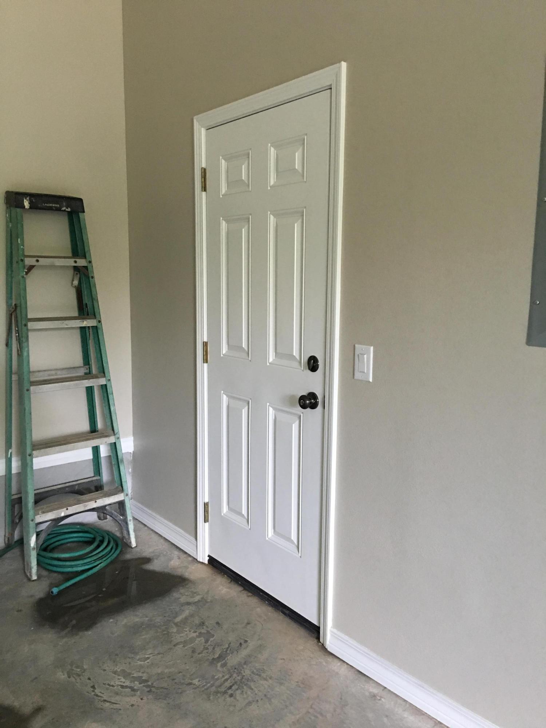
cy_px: 364
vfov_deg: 61.7
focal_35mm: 29
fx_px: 610
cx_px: 273
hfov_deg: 48.2
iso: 80
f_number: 2.2
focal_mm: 4.15
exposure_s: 1/15
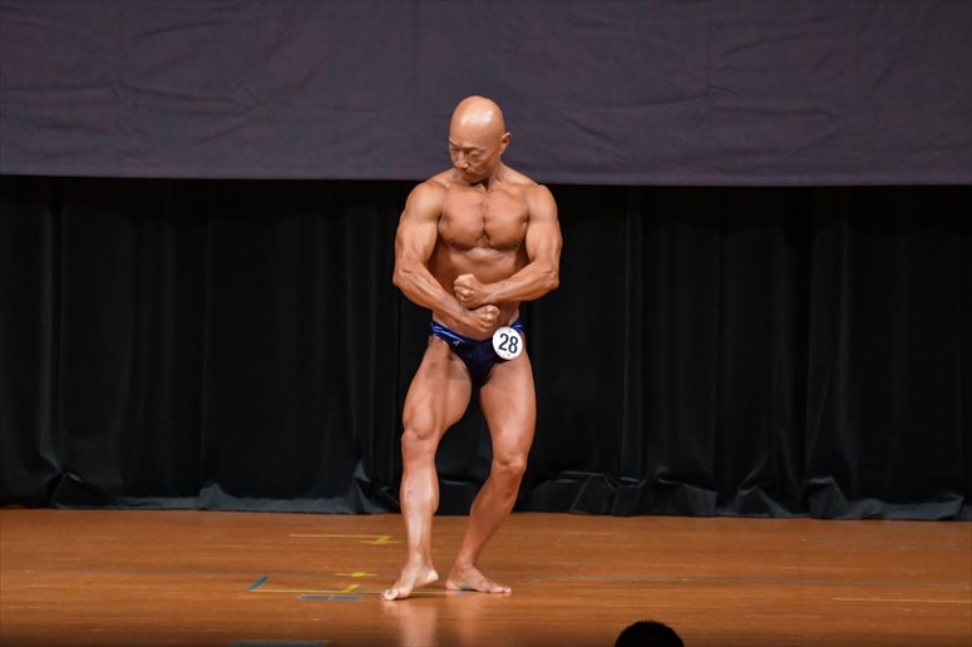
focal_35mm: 300
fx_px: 8096
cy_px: 324
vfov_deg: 4.6
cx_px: 486
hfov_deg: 6.9
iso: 5000
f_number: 5.6
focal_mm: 200
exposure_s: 1/400
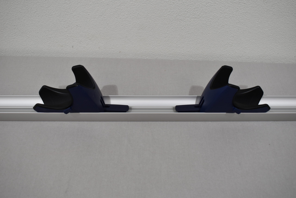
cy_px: 99
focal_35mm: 36
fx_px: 296
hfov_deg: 53.1
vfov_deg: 36.9
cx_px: 148
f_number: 5.6
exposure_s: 1/125
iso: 400
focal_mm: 24
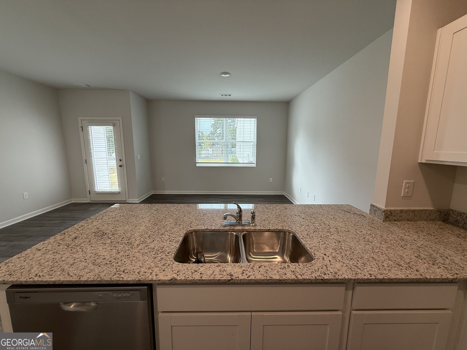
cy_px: 175
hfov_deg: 102.1
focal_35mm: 14
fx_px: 189
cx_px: 234
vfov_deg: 85.7
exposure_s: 1/120
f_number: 2.2
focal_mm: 2.22
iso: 125
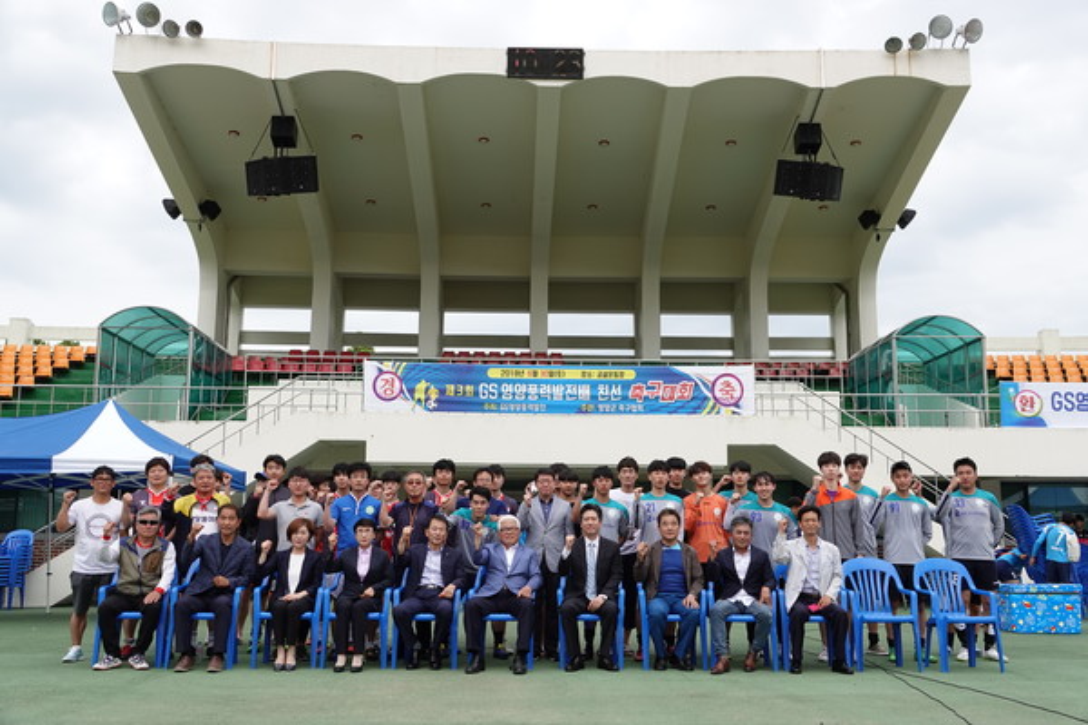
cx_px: 544
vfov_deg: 38.9
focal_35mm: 34
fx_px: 1027
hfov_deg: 55.8
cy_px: 362
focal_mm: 12.33
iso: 100
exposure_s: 1/400
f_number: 3.5
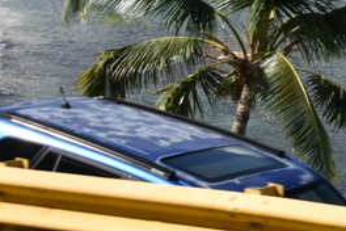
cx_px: 691
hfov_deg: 10.3
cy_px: -259
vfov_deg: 7.1
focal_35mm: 184
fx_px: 1768
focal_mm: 38
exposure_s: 1/320
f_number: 9
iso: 100
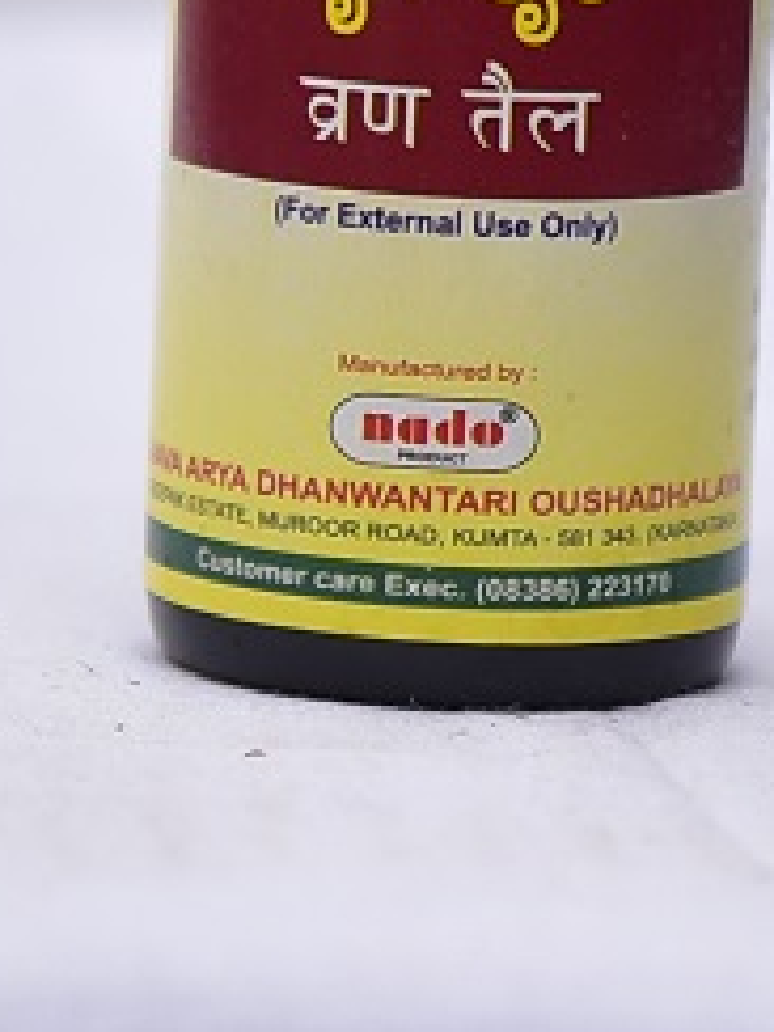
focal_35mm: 178
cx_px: 478
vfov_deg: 11.0
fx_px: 5307
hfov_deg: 8.3
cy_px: -68
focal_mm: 86
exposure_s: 1/160
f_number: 4
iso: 1250
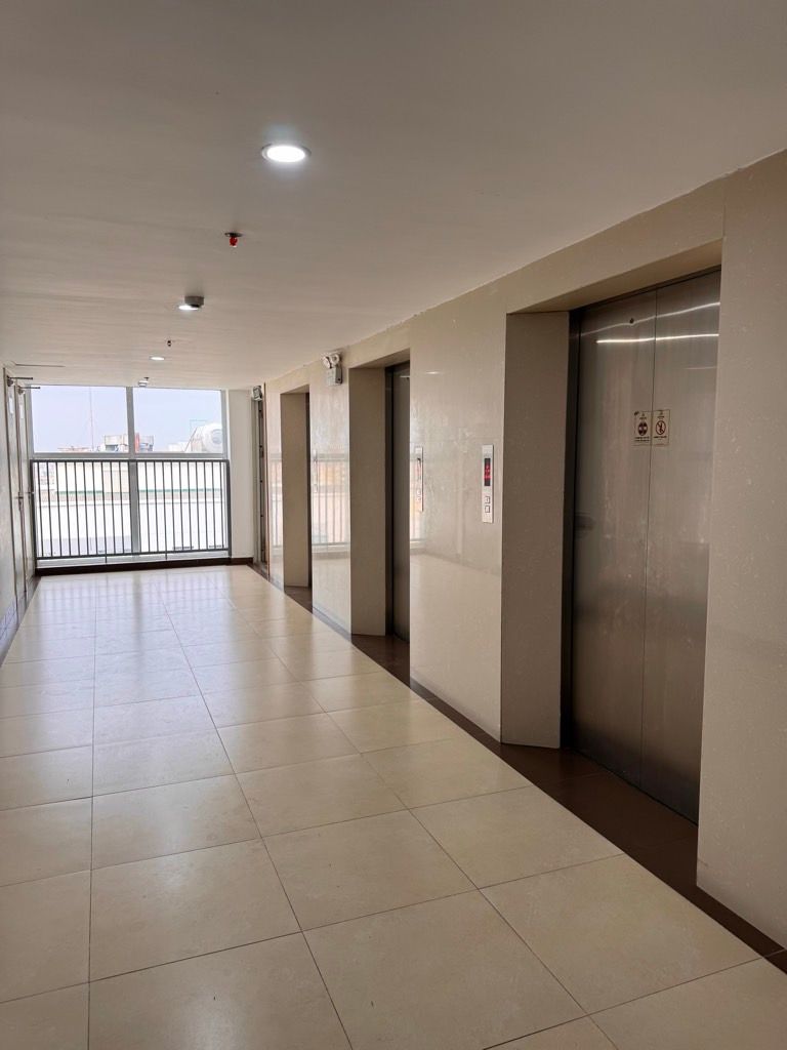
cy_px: 525
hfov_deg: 56.8
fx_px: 728
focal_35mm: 24
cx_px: 394
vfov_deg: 71.6
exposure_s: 1/121
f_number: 1.78
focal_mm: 6.76
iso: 64
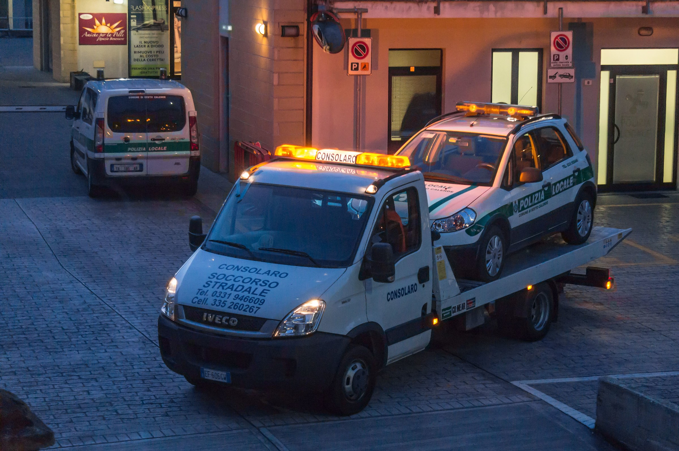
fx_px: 1554
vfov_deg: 16.5
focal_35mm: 82
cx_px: 340
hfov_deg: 24.6
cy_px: 226
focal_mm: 55
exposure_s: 1/20
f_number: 4.5
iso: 3200
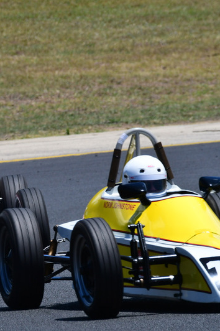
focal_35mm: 858
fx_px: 7875
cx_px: -1
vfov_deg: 2.4
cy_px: 166
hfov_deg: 1.6
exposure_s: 1/640
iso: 320
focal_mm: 380
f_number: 11
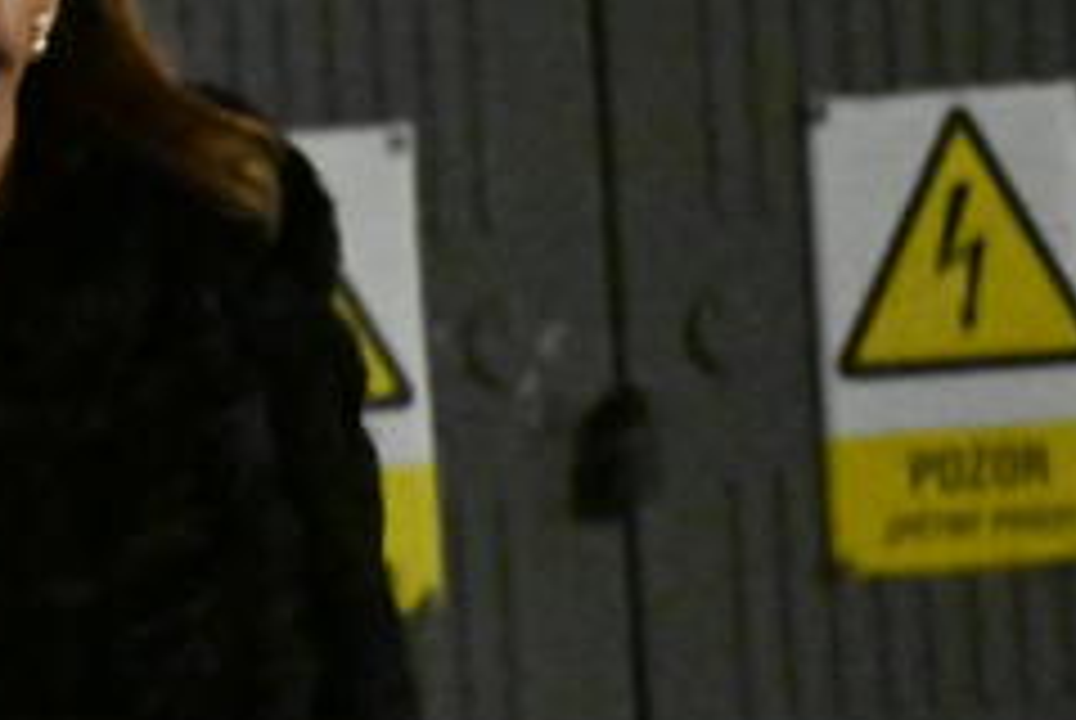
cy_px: 274
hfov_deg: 2.4
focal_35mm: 865
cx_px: -459
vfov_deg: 1.6
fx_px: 25885
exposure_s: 1/250
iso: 25600
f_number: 2.8
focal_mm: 200
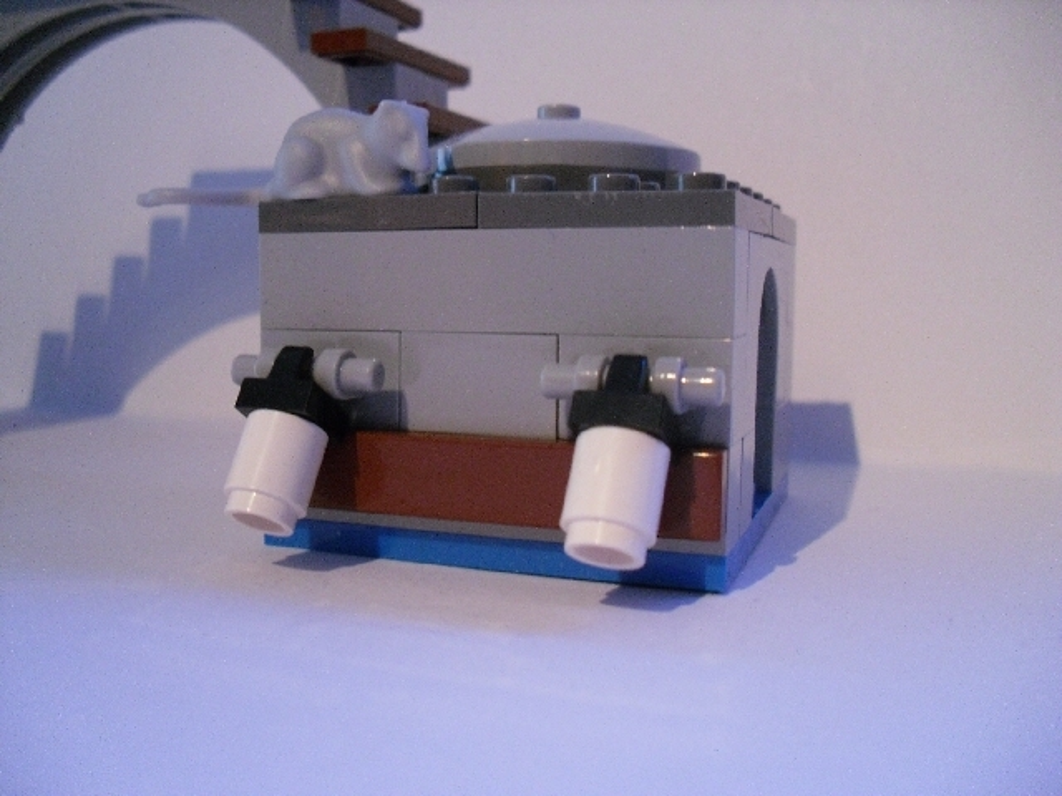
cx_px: 531
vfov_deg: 40.7
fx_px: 1074
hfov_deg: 52.6
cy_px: 398
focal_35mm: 35
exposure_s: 1/22
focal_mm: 6.3
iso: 400
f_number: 3
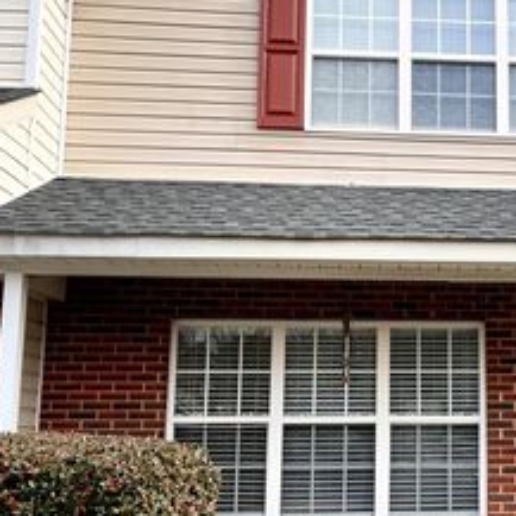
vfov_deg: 33.4
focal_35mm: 51
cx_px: 452
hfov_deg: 32.0
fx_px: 860
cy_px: 291
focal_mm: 5.1
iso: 32
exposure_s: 1/1048
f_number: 1.6
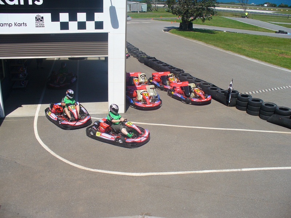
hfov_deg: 50.1
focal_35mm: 37
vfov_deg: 38.7
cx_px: 146
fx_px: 311
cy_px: 109
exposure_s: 1/400
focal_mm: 6.1
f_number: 5.6
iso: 80
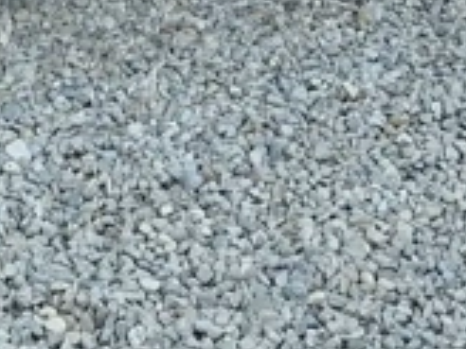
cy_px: -616
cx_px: 173
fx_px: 1885
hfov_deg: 14.1
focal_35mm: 140
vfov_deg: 9.0
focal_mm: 6.4
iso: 50
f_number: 1.8
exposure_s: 1/180
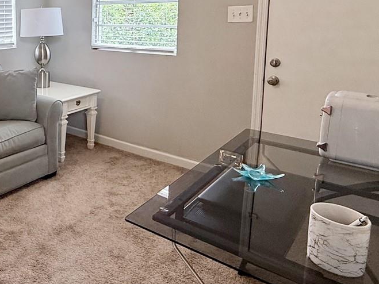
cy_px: 58
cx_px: 21
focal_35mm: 34
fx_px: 372
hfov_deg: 47.1
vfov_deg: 40.1
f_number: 2.2
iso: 160
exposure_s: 1/120
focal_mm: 2.22
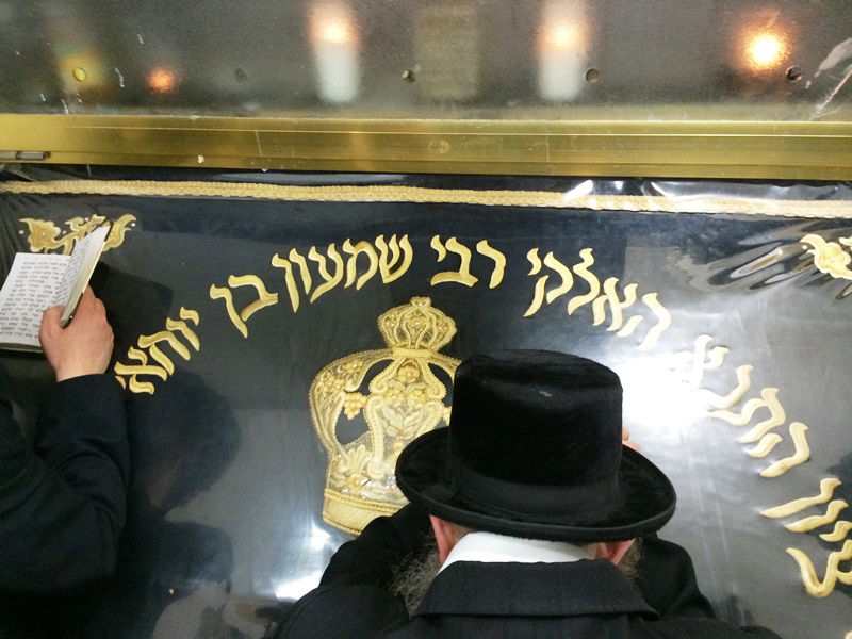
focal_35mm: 30
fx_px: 738
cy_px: 320
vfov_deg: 46.8
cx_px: 426
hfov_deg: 60.0
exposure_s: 1/30
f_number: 2.2
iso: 250
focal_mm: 4.12
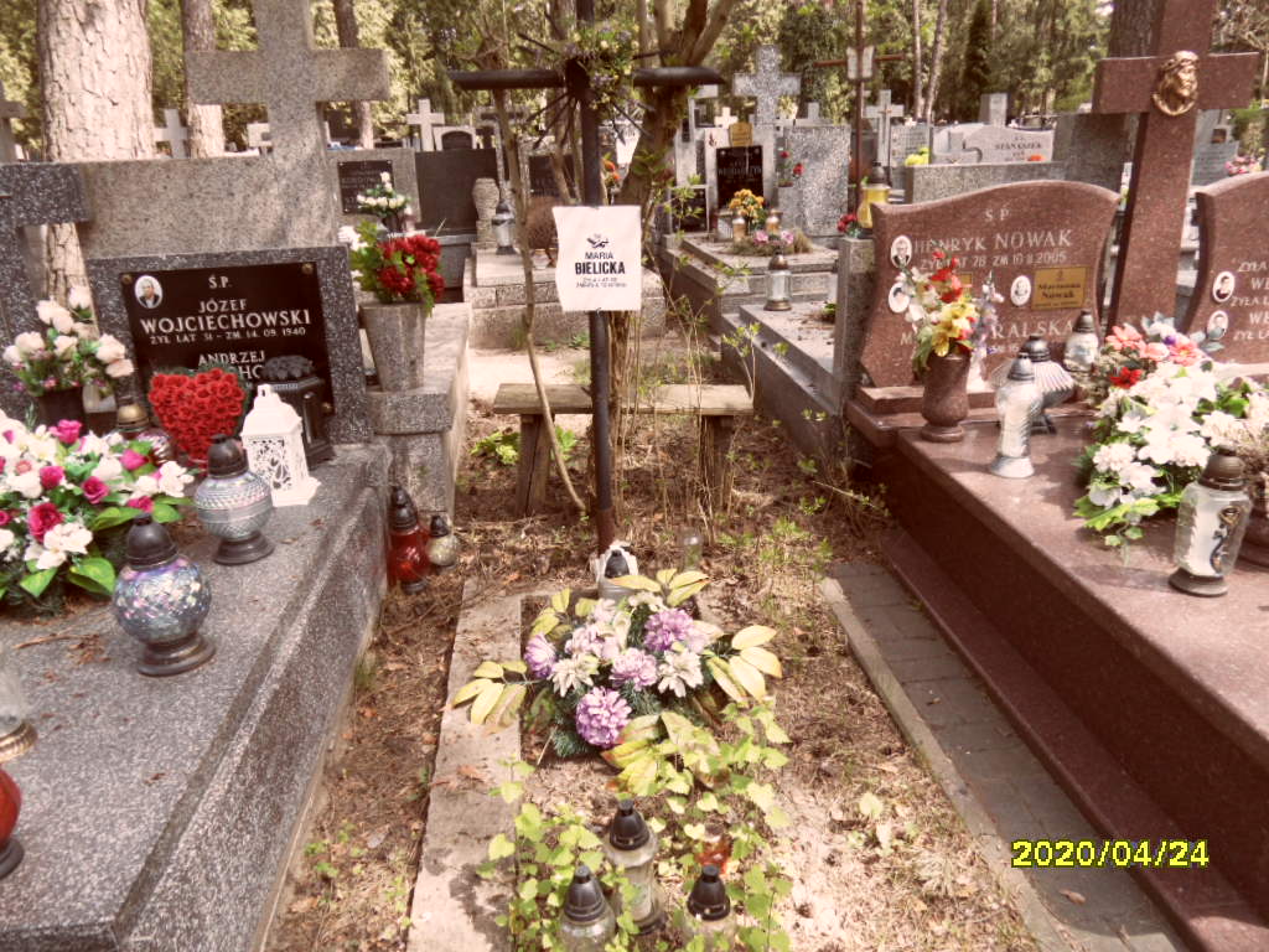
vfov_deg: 56.8
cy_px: 476
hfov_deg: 71.6
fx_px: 880
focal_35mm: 24
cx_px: 634
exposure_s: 1/180
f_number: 3.2
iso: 80
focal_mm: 3.9
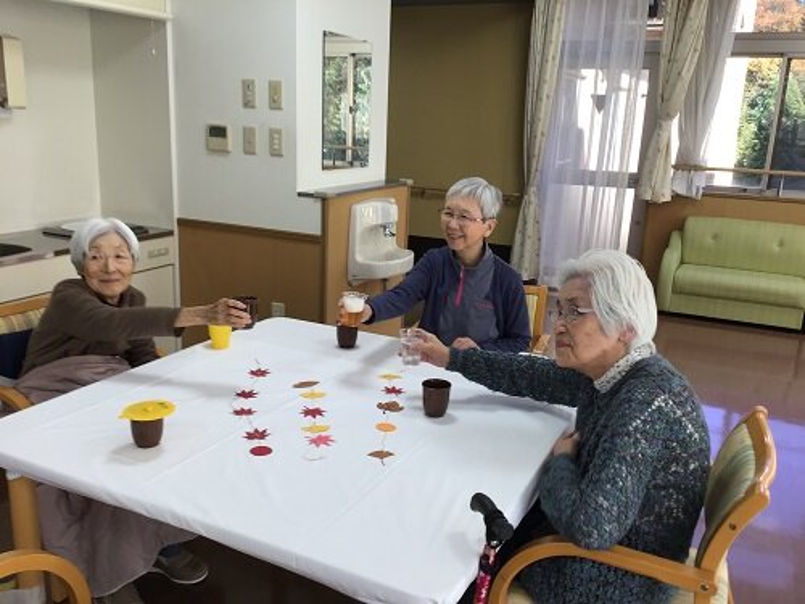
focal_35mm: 31
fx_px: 721
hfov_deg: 58.4
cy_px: 302
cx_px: 402
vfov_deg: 45.4
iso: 25
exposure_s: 1/60
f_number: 2.4
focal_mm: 3.3
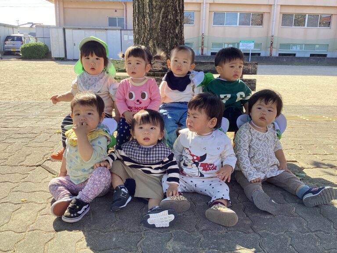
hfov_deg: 58.4
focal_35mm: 31
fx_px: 302
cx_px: 168
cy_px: 126
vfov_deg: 45.4
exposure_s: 1/242
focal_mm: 3.3
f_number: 2.4
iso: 25
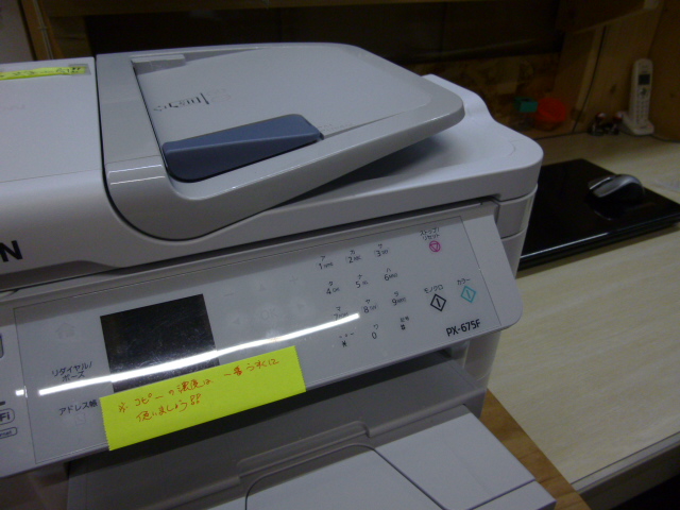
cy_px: 255
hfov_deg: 69.4
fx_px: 491
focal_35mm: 25
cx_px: 340
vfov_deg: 54.9
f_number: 3.1
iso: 200
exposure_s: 1/60
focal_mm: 4.5
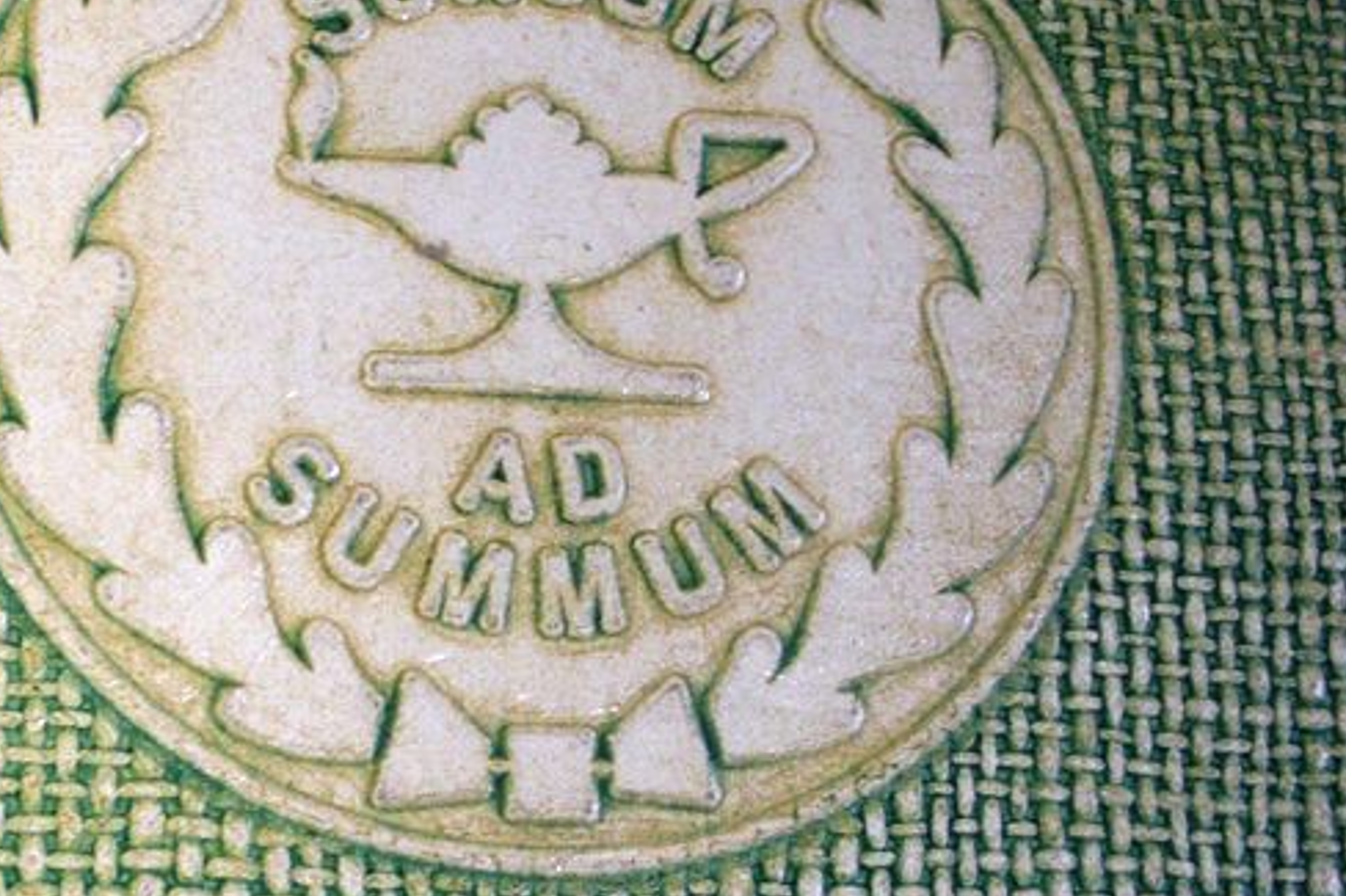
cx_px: 341
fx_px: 3139
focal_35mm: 84
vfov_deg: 16.2
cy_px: 535
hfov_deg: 23.9
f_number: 3.5
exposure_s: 1/59.8
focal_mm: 6.3
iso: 233
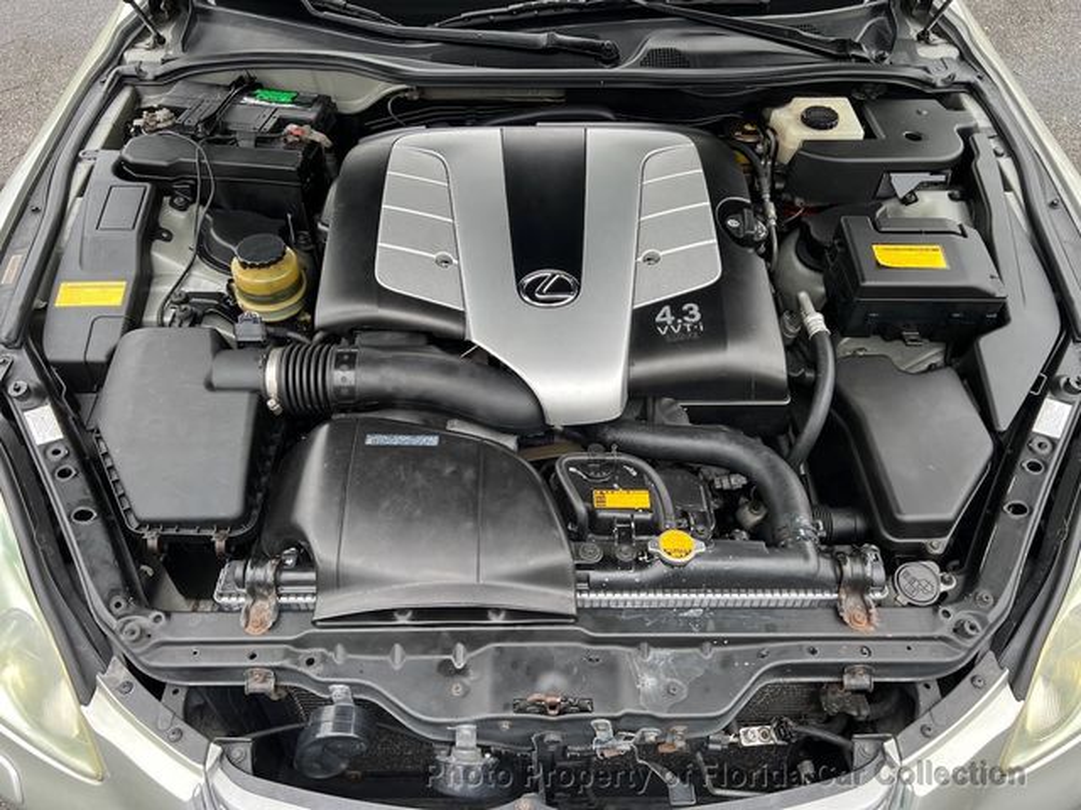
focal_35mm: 26
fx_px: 812
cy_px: 405
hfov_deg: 67.3
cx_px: 540
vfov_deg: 53.1
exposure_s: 1/154
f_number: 1.5
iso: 40
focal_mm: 5.7
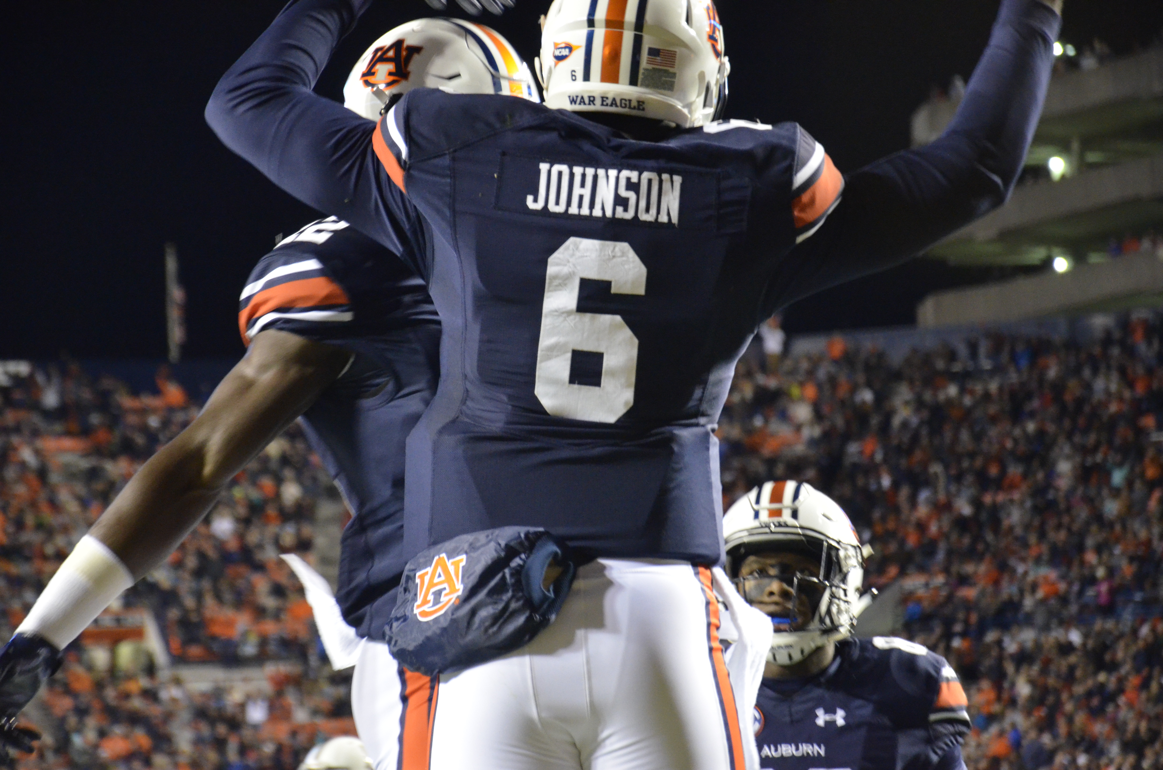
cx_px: 582
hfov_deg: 13.1
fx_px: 5078
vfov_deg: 8.7
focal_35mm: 158
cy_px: 385
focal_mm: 105
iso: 4000
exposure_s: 1/160
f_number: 5.6
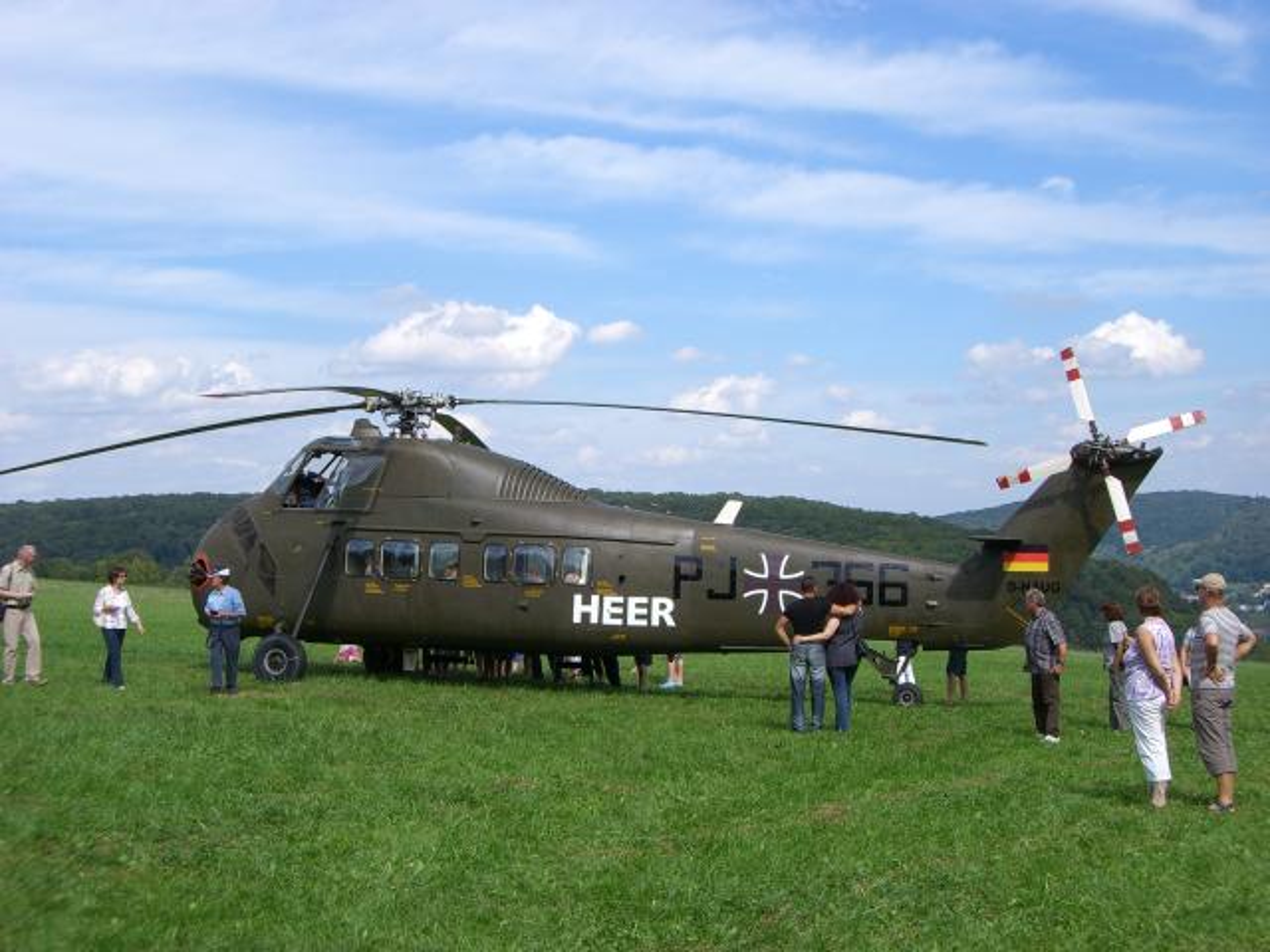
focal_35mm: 55
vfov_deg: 26.6
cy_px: 476
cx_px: 635
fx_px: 2018
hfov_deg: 34.9
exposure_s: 1/400
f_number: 5.2
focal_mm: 9
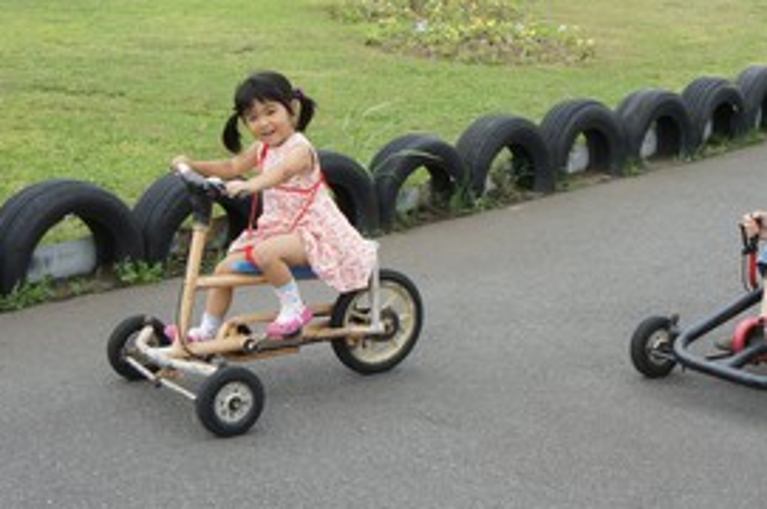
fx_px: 1787
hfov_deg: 24.1
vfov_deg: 16.2
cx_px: 501
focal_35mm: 84
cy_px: 221
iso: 200
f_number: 6.3
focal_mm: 38
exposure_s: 1/160
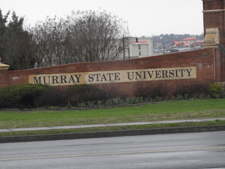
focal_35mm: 170
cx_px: 112
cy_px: 84
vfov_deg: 8.7
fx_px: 1105
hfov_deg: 11.6
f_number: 5.2
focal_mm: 30.5
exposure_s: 1/40
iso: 400
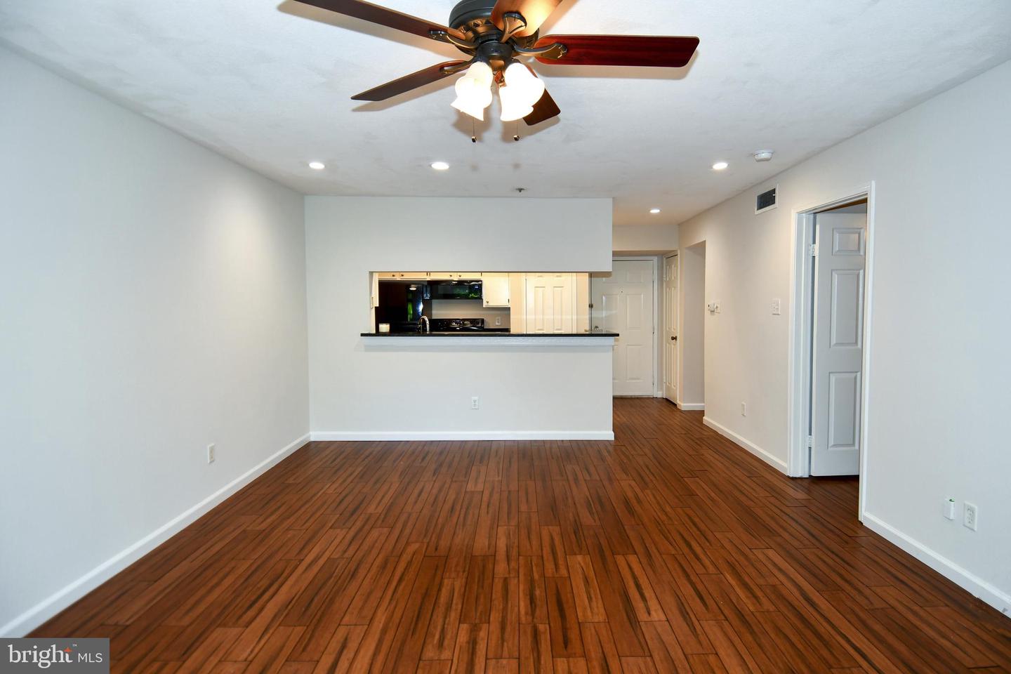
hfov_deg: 90.0
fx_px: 505
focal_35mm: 18
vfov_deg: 67.4
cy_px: 337
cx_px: 506
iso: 400
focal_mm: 12
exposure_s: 1/60
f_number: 4
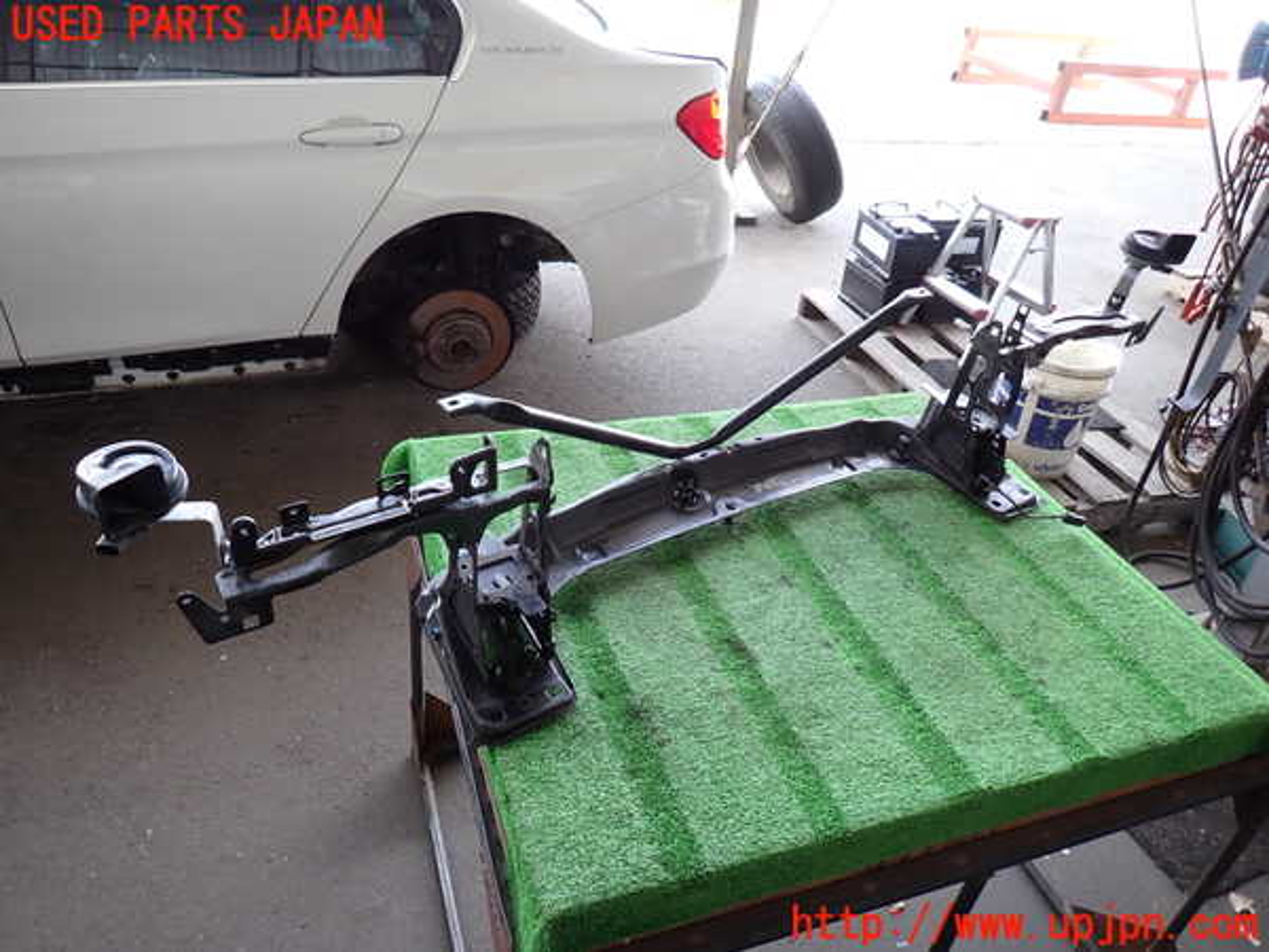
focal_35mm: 25
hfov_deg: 69.4
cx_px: 634
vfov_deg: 54.9
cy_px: 476
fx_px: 916
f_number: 2
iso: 100
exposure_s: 1/60
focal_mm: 4.5
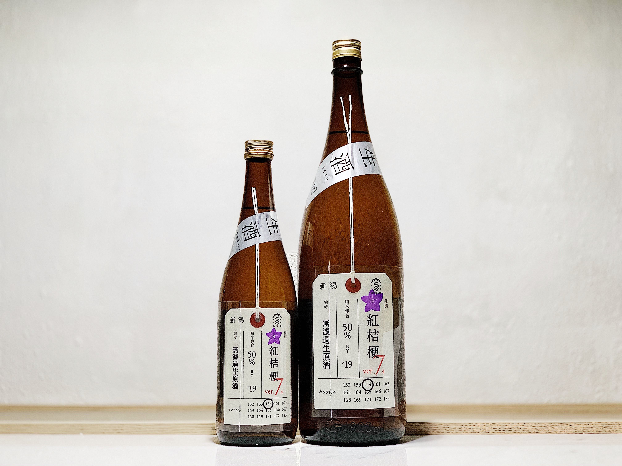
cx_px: 311
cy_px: 233
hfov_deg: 36.8
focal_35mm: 52
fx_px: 934
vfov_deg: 28.0
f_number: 2.4
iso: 80
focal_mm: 6
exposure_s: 1/100
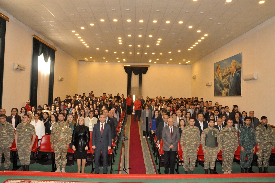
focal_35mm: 27
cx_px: 138
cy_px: 92
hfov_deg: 67.4
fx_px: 206
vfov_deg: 47.8
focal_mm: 18
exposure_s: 1/200
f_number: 9
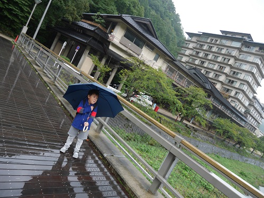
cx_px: 132
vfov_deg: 56.8
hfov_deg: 71.6
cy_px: 99
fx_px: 183
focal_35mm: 24
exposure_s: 1/125
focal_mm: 12
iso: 250
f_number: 3.5
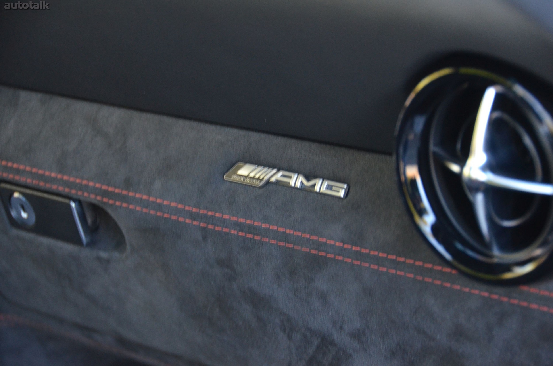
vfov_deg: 11.1
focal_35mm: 123
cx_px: 276
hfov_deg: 16.7
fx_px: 1886
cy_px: 183
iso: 1600
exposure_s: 1/80
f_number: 5
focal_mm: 82
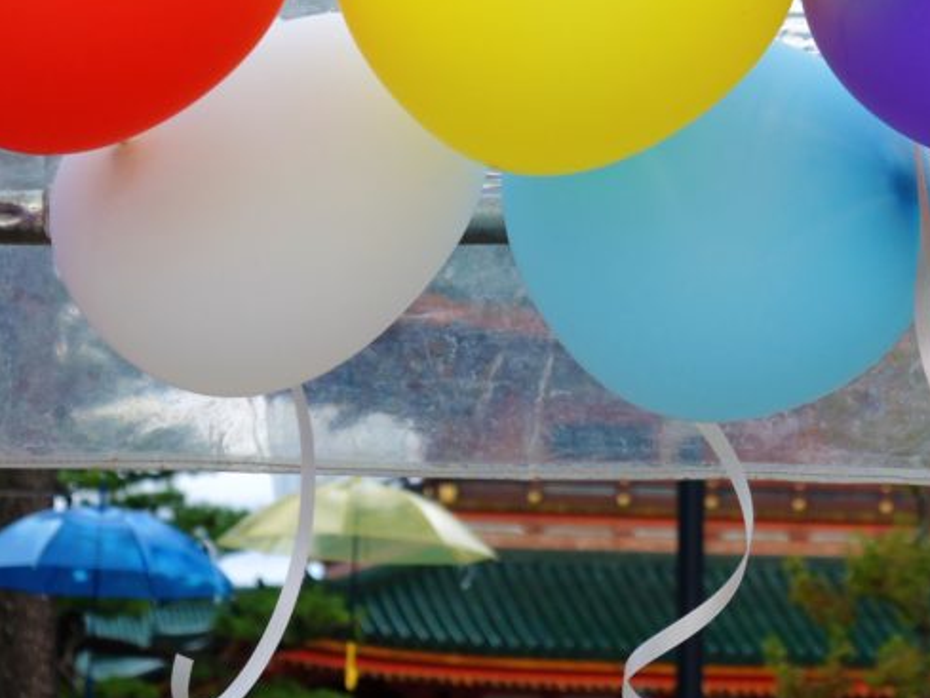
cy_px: 68
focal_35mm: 220
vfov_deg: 6.7
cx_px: 818
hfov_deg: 9.0
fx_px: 5912
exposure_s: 1/60
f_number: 3.5
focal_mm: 22.1
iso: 100
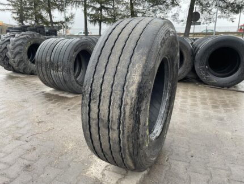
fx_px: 183
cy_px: 92
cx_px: 122
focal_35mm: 26
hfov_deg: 67.3
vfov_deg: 53.1
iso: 64
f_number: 1.6
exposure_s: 1/121
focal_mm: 4.2
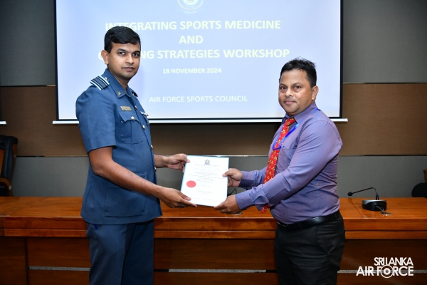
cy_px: 142
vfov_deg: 42.3
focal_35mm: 31
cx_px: 214
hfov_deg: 60.3
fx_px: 368
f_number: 5
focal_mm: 31
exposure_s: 1/125
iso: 2500
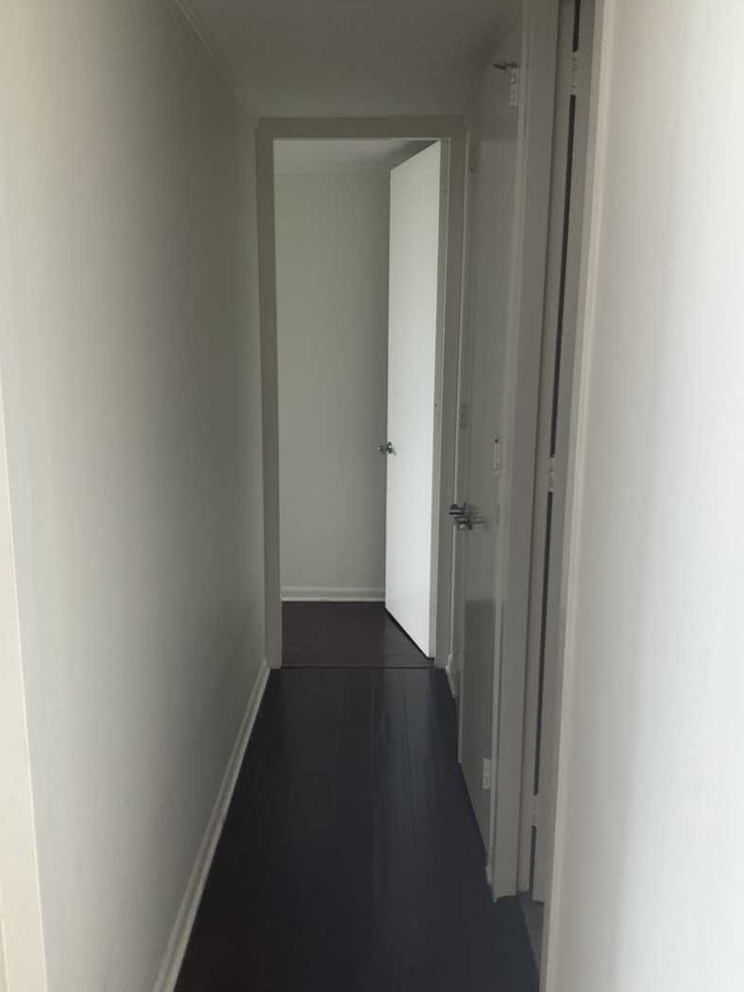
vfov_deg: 60.0
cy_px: 500
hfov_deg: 46.8
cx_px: 369
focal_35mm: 30
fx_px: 860
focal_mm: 3
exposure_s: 1/78
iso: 64
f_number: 1.8
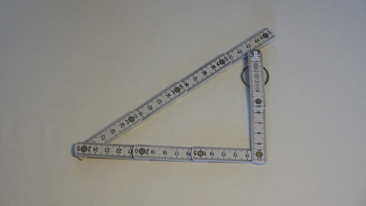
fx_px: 932
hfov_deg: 22.2
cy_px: 97
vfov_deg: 12.6
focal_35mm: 96
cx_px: 184
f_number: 3.5
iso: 400
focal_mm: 33.51
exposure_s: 1/100
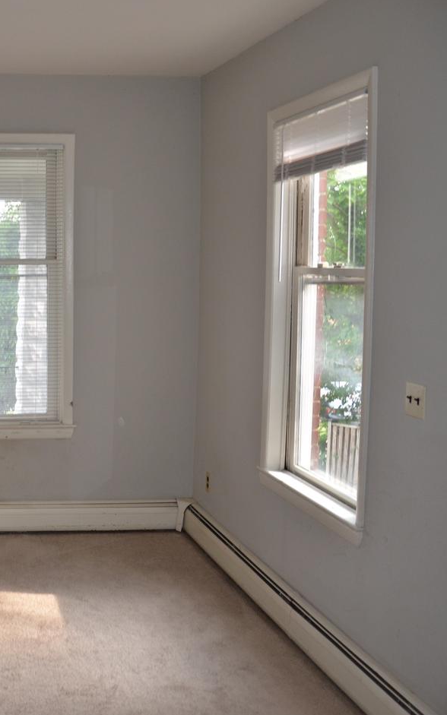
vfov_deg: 47.2
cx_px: -62
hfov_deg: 27.5
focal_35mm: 42
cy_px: 359
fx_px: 819
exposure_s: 1/125
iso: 400
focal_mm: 18
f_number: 3.5
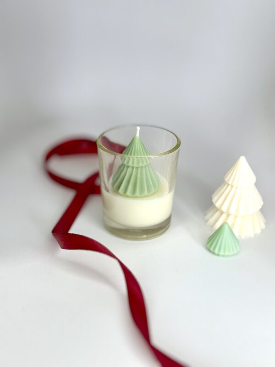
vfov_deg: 39.7
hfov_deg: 30.3
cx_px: 138
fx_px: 508
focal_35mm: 48
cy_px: 184
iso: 80
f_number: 1.78
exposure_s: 1/226
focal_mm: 6.86
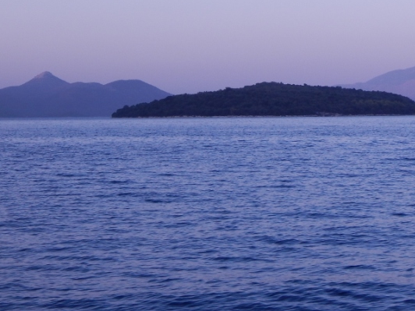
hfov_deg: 18.6
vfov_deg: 14.1
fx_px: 1247
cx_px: 368
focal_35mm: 104
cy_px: 28
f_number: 3.8
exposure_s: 1/200
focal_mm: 9.7
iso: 125
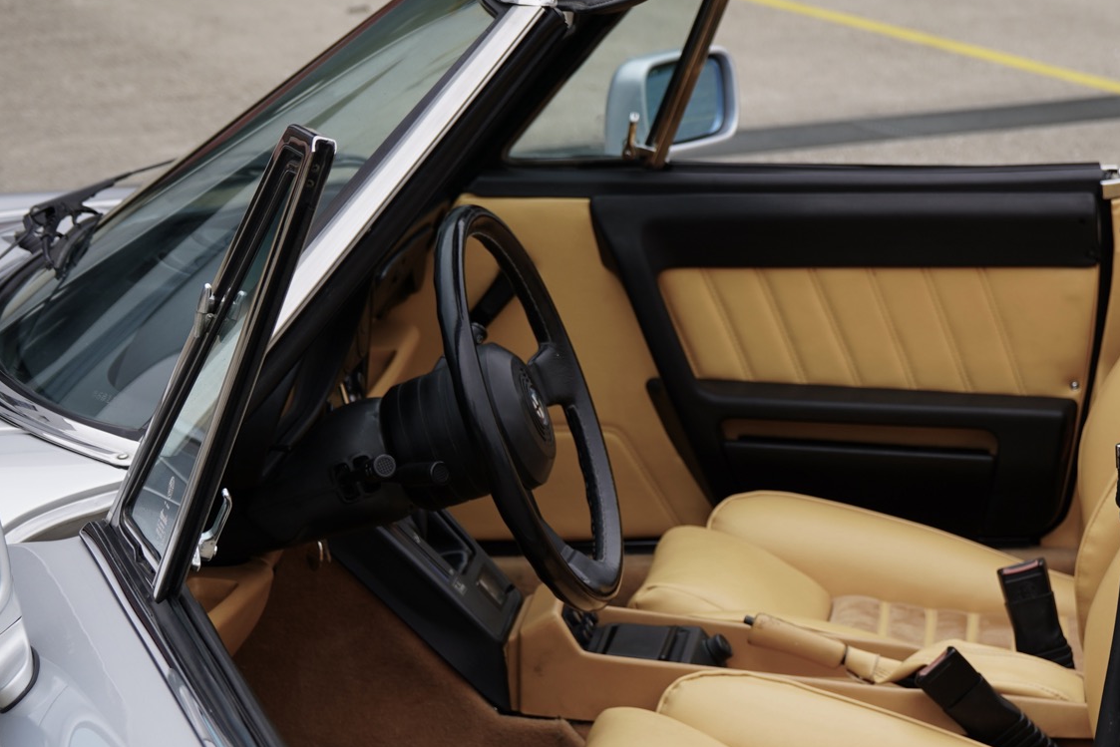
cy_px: 607
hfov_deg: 19.1
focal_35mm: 106
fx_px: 3298
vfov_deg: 12.9
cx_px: 860
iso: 100
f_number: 7.1
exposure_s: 1/100
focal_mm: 62
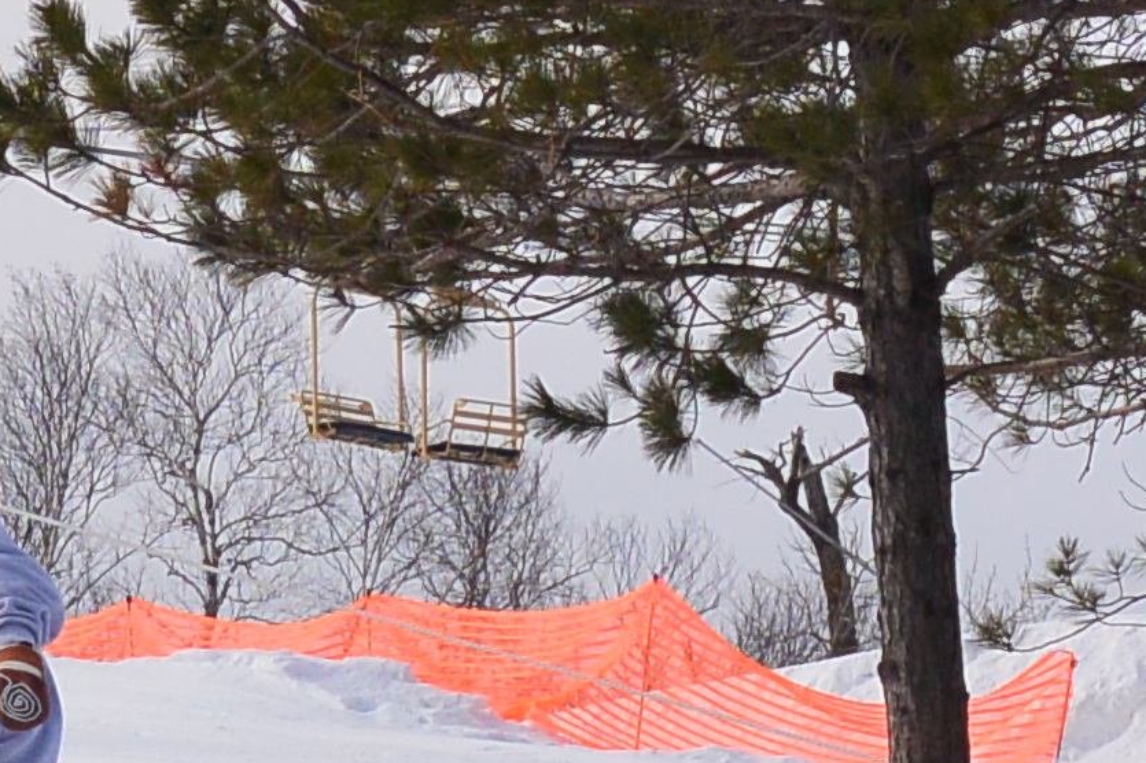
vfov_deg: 2.0
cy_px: 996
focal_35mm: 679
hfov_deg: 3.0
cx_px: -316
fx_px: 21605
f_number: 5
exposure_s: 1/1600
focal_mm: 45.9
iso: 160
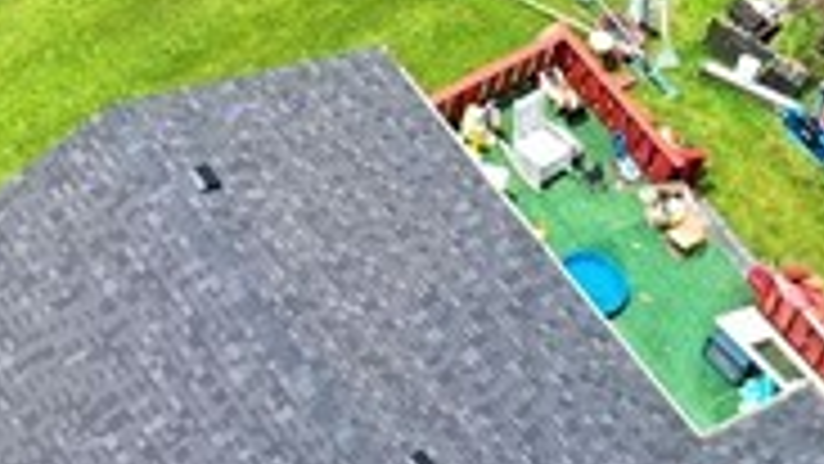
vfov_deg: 6.3
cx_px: -558
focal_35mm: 174
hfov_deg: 11.6
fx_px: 3802
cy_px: -978
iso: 100
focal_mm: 10.26
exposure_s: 1/160
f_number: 4.5
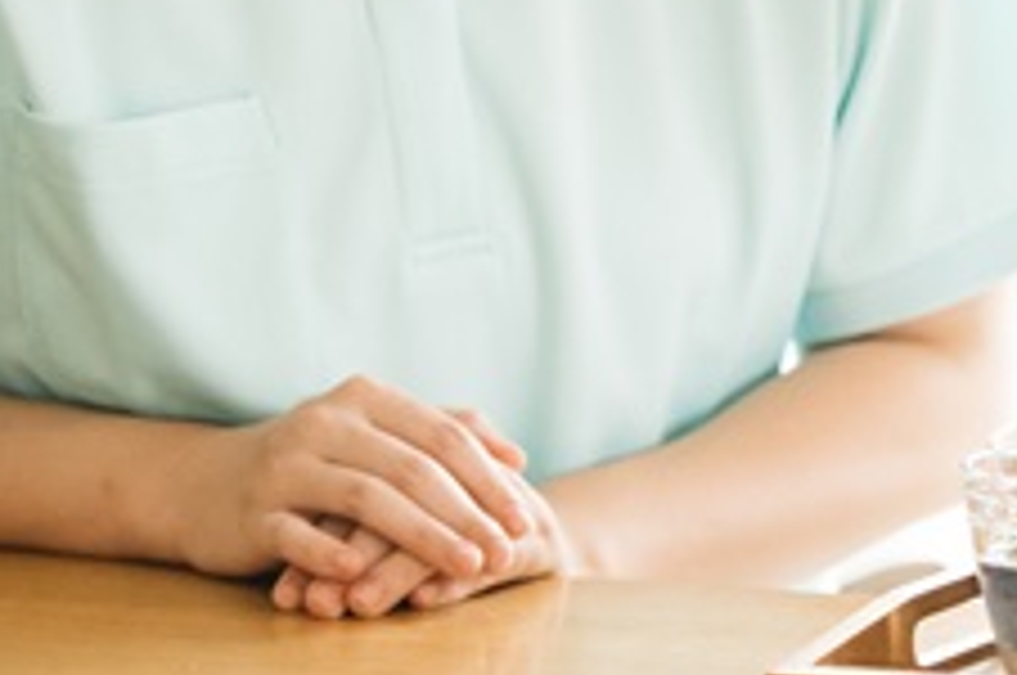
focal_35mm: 461
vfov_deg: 3.0
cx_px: 1030
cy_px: -88
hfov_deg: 4.5
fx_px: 13005
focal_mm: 130
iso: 2800
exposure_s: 1/250
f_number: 3.5
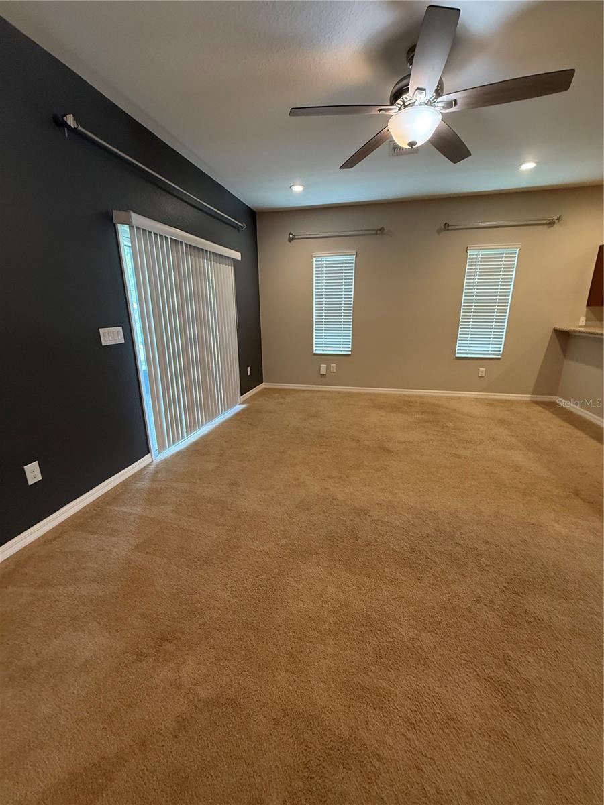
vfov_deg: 102.1
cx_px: 302
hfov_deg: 85.7
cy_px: 402
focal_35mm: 14
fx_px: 326
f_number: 2.2
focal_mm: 2.22
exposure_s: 1/60
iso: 250
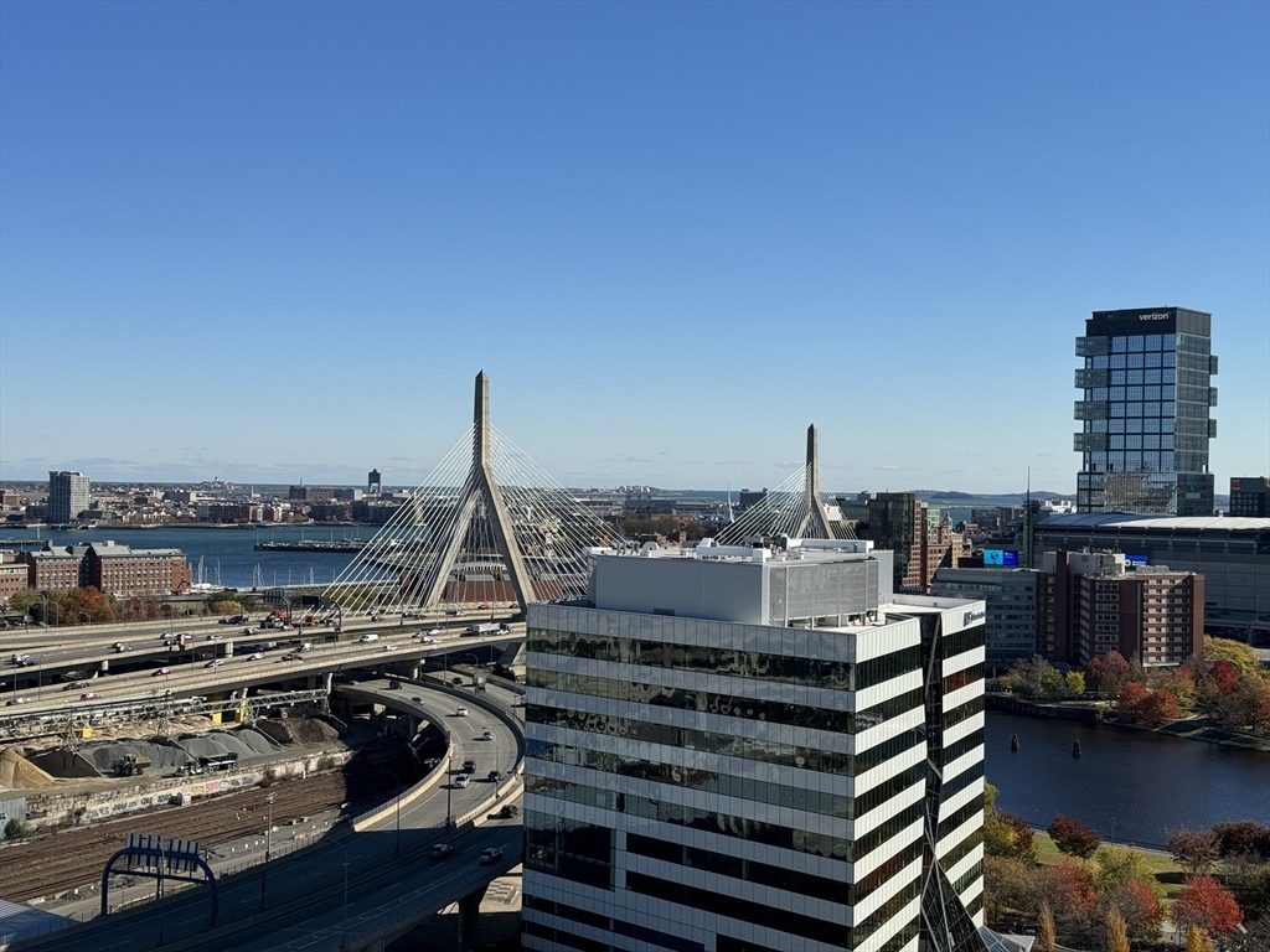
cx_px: 635
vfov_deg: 30.3
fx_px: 1761
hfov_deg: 39.7
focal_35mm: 48
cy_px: 476
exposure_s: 1/5848
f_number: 1.78
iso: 64
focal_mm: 6.86
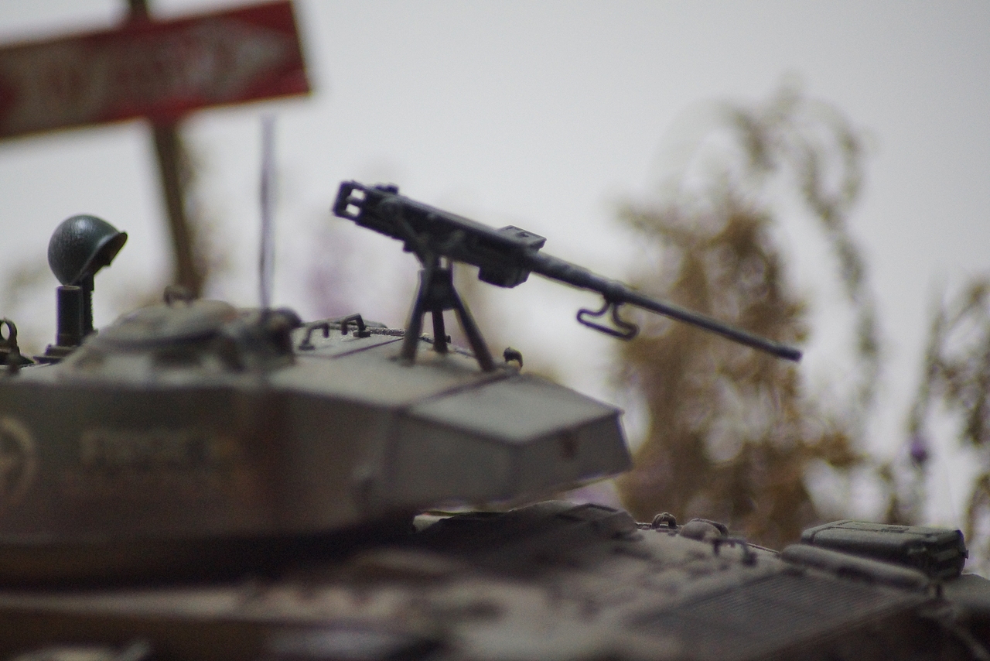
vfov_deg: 5.1
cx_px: 495
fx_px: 7426
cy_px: 330
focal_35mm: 270
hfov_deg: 7.6
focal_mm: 180
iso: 1250
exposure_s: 1/320
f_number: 4.5
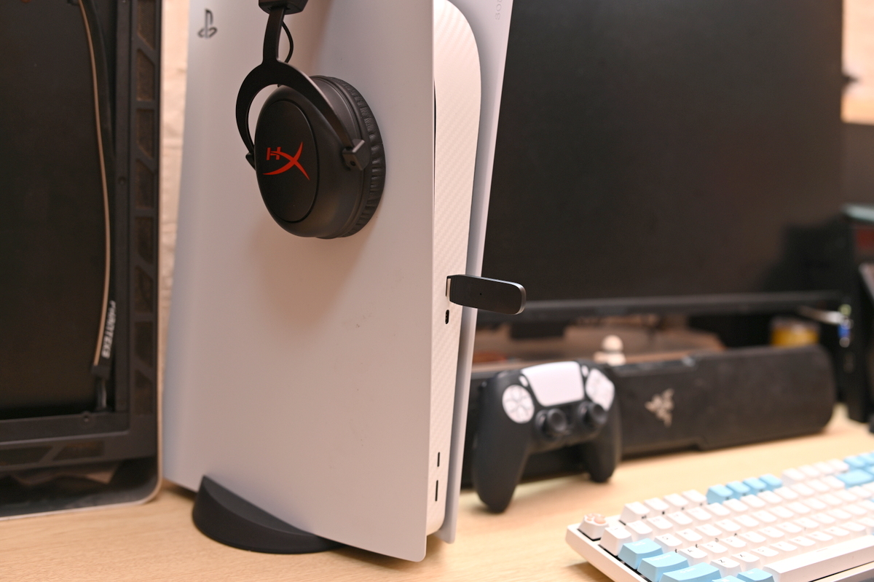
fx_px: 849
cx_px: 437
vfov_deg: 37.8
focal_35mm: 35
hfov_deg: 54.5
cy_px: 291
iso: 100
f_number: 2.5
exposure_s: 1/50
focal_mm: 35
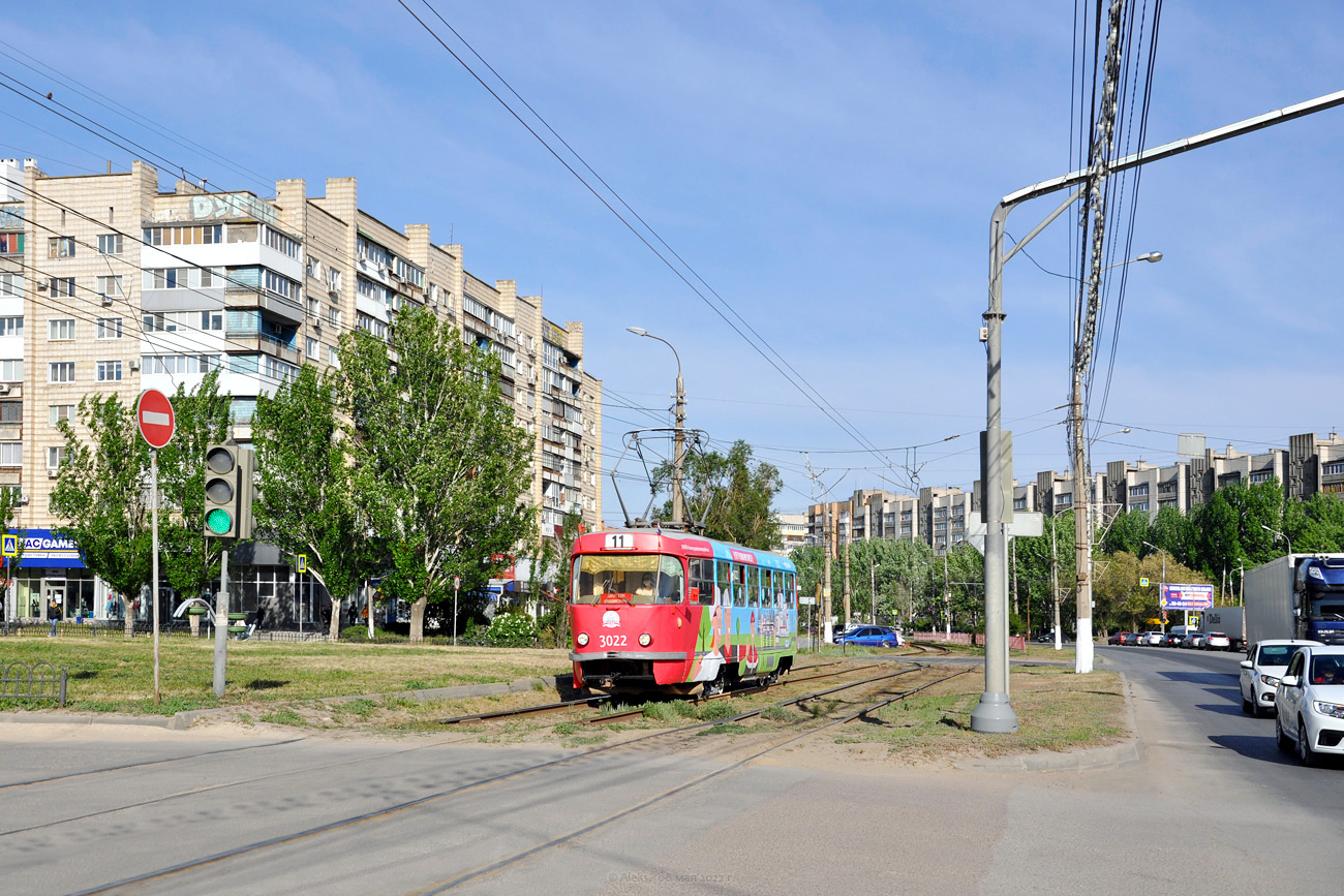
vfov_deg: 31.9
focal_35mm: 42
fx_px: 1568
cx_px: 672
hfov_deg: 46.4
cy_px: 448
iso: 200
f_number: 9
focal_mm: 28
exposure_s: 1/640
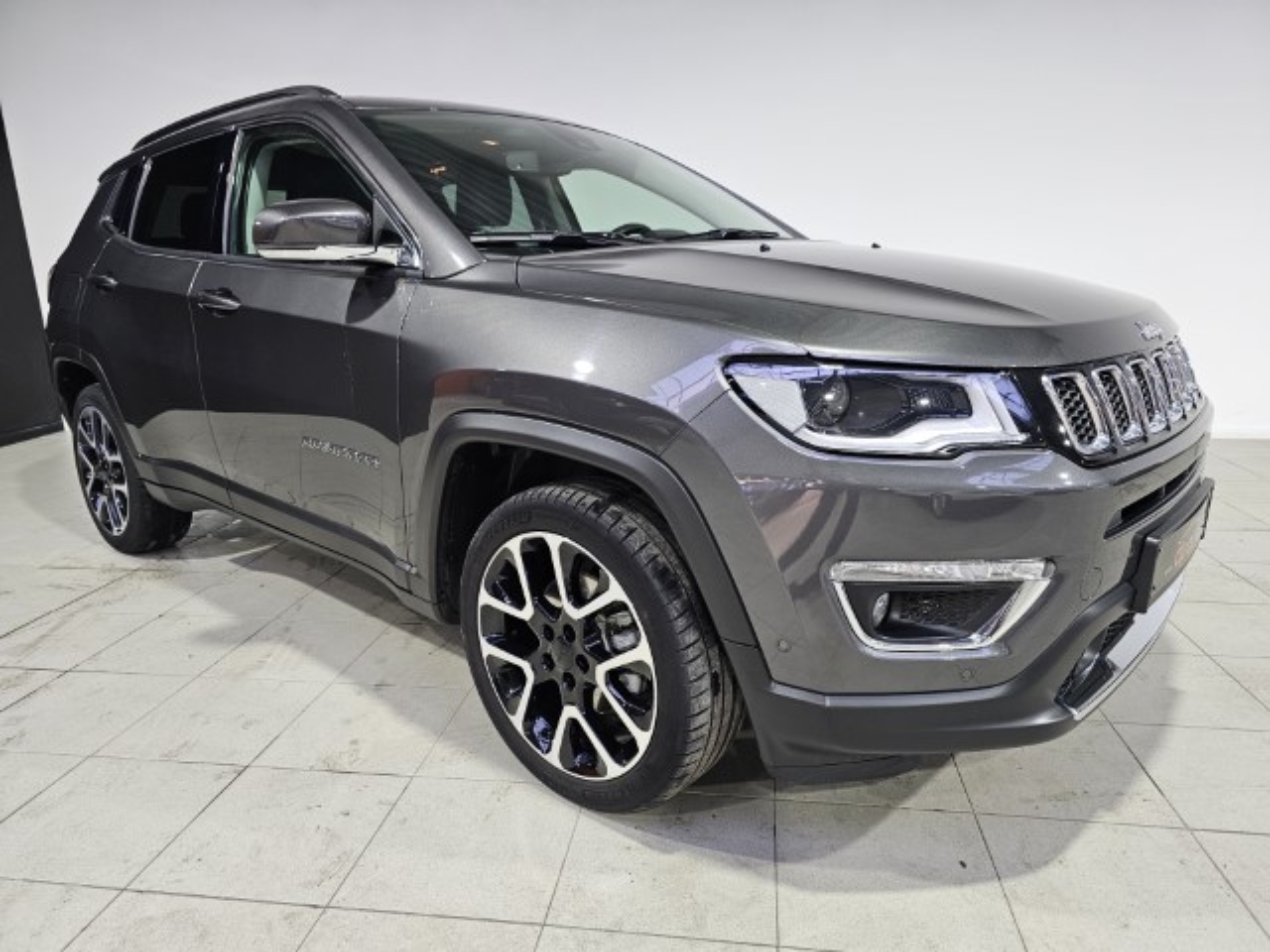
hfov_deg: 73.9
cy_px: 476
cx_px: 635
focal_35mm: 23
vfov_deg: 58.9
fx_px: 844
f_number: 1.7
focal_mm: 6.3
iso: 200
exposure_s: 1/100
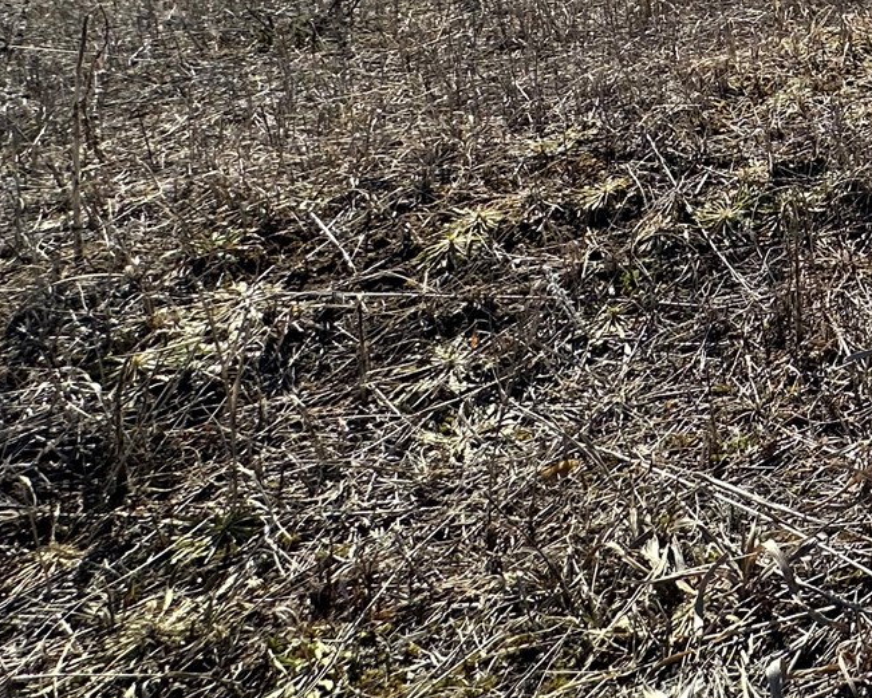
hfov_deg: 29.9
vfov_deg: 29.5
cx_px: 1235
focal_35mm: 43
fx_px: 1110
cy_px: -161
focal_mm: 2.22
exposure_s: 1/2257
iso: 50
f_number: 2.2
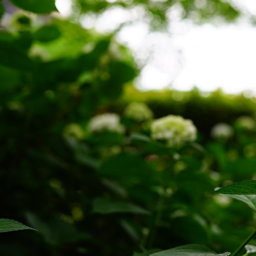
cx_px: 184
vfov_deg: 26.9
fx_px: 535
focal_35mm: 64
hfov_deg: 26.6
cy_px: 128
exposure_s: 1/100
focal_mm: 50
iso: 100
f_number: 2.8
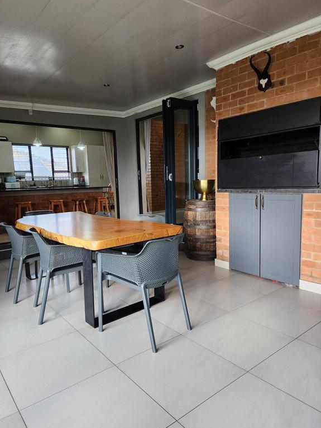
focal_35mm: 24
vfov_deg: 71.6
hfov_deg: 56.8
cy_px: 218
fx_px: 297
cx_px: 154
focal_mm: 6.4
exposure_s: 1/100
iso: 200
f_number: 1.8
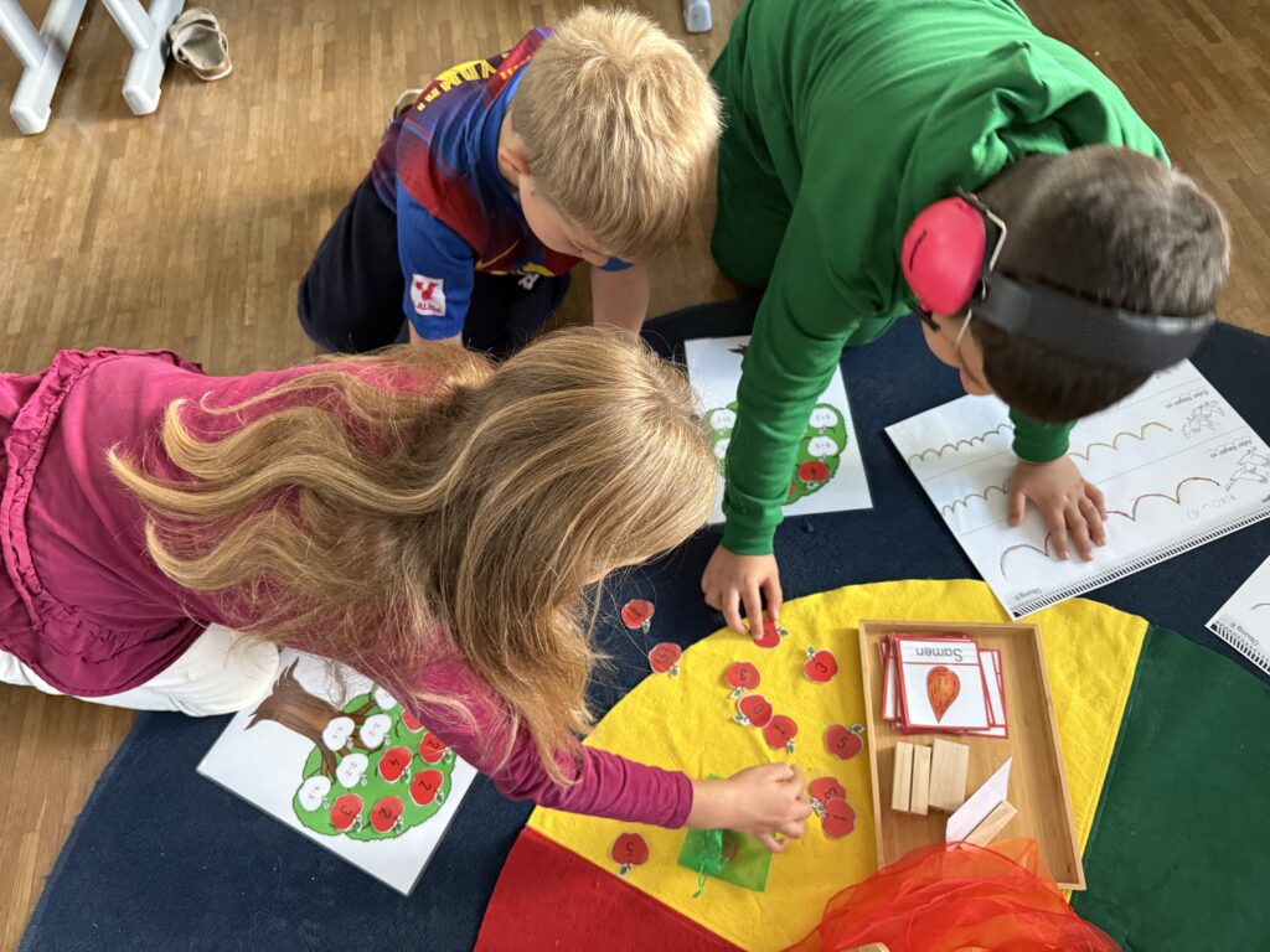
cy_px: 476
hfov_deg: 71.6
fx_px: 881
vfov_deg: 56.8
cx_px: 635
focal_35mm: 24
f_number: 1.78
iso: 500
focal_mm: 6.76
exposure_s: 1/60
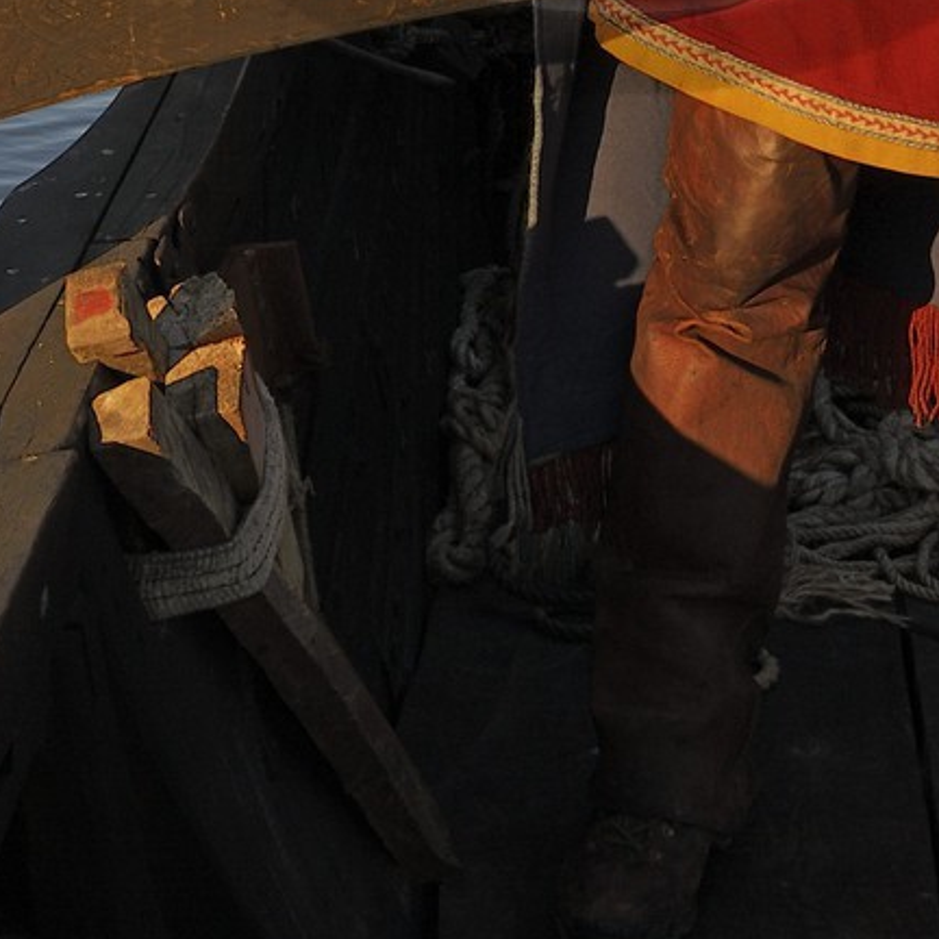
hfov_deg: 19.7
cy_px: -585
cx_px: 622
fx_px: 2701
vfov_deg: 17.2
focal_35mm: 88
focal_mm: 28
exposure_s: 1/160
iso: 200
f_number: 13
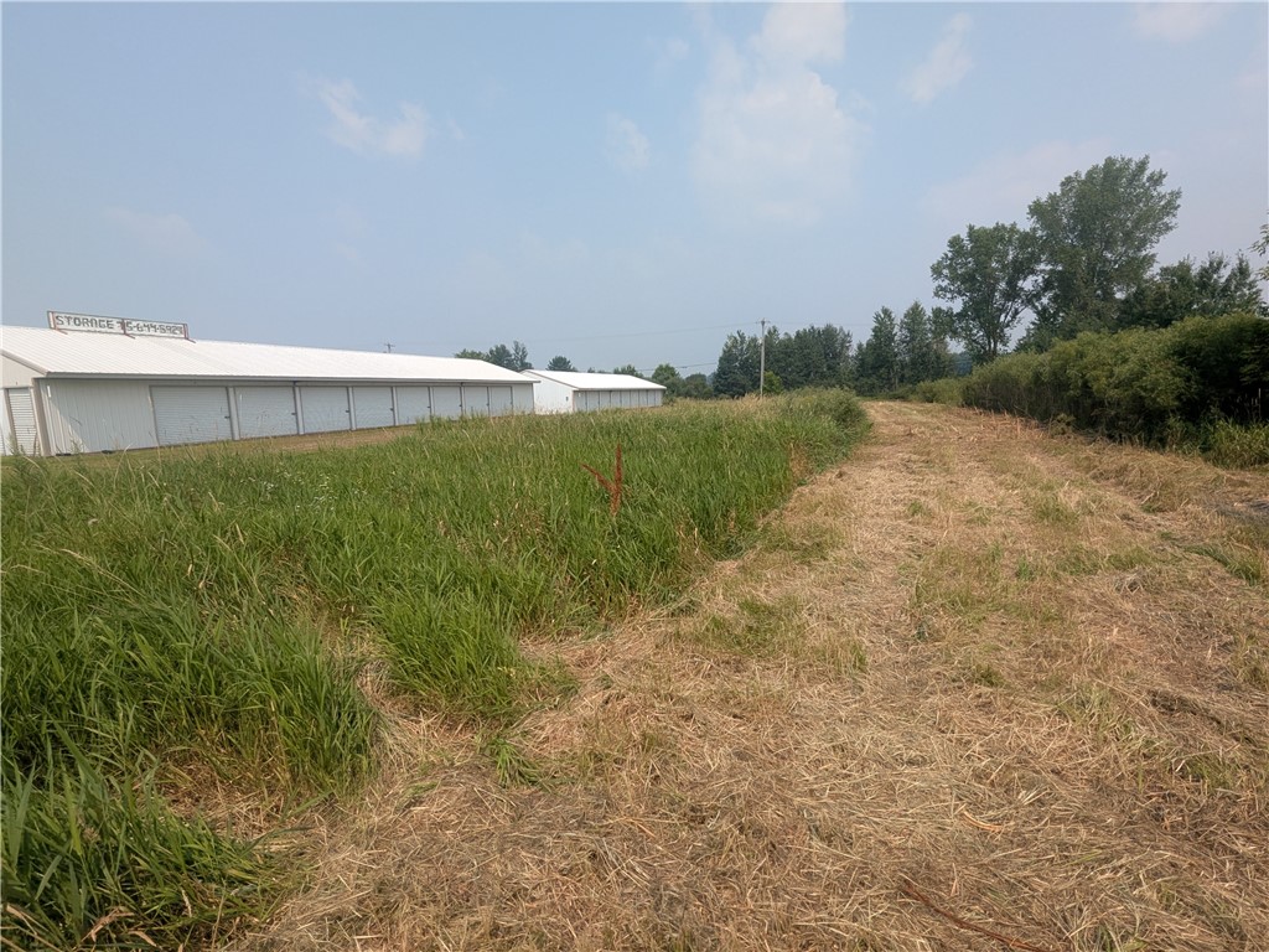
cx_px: 634
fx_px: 587
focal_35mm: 16
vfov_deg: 78.1
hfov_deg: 94.5
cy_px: 476
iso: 42
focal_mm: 2.22
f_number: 2.2
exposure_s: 1/2041
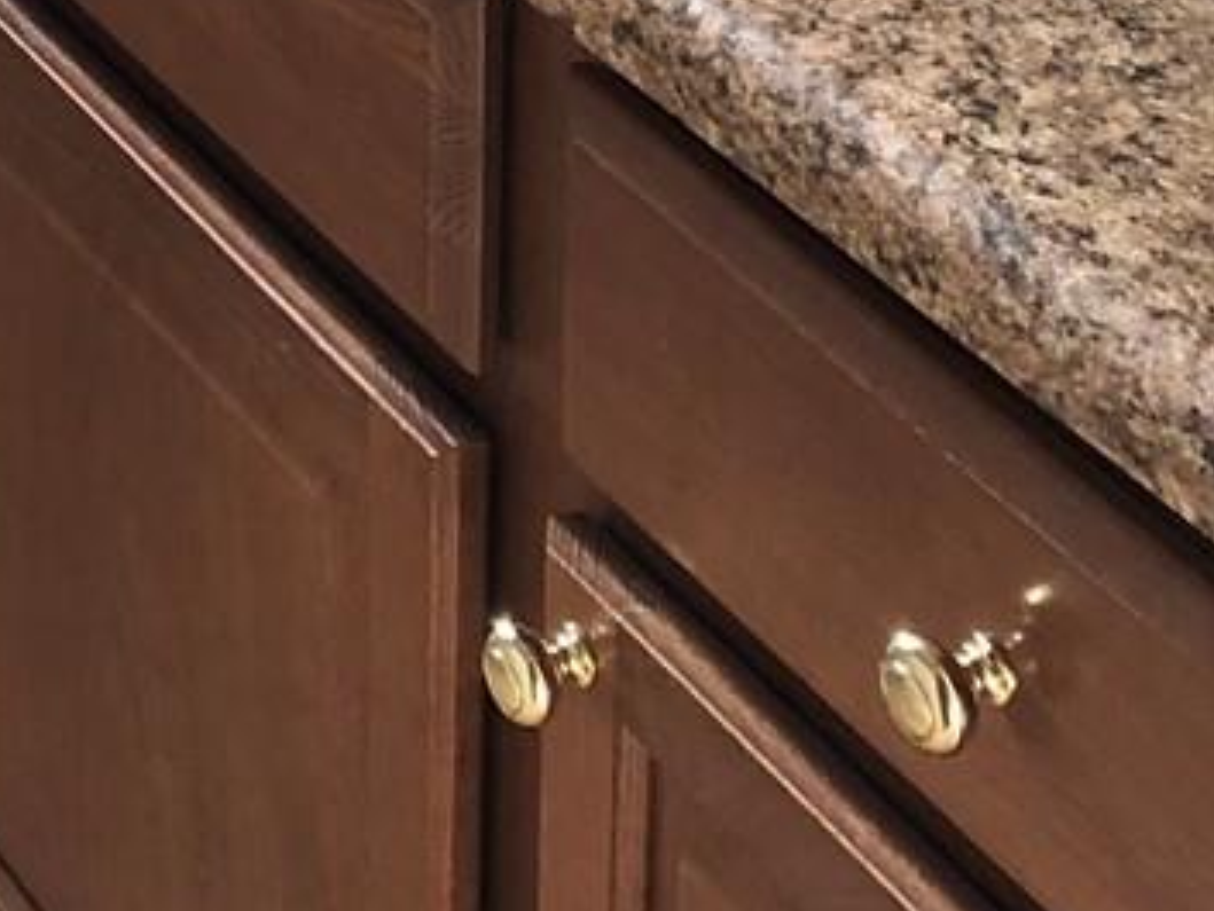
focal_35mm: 127
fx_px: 4455
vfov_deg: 10.5
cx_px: -488
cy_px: -1066
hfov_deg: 14.7
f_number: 1.8
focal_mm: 4
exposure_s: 1/40
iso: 25
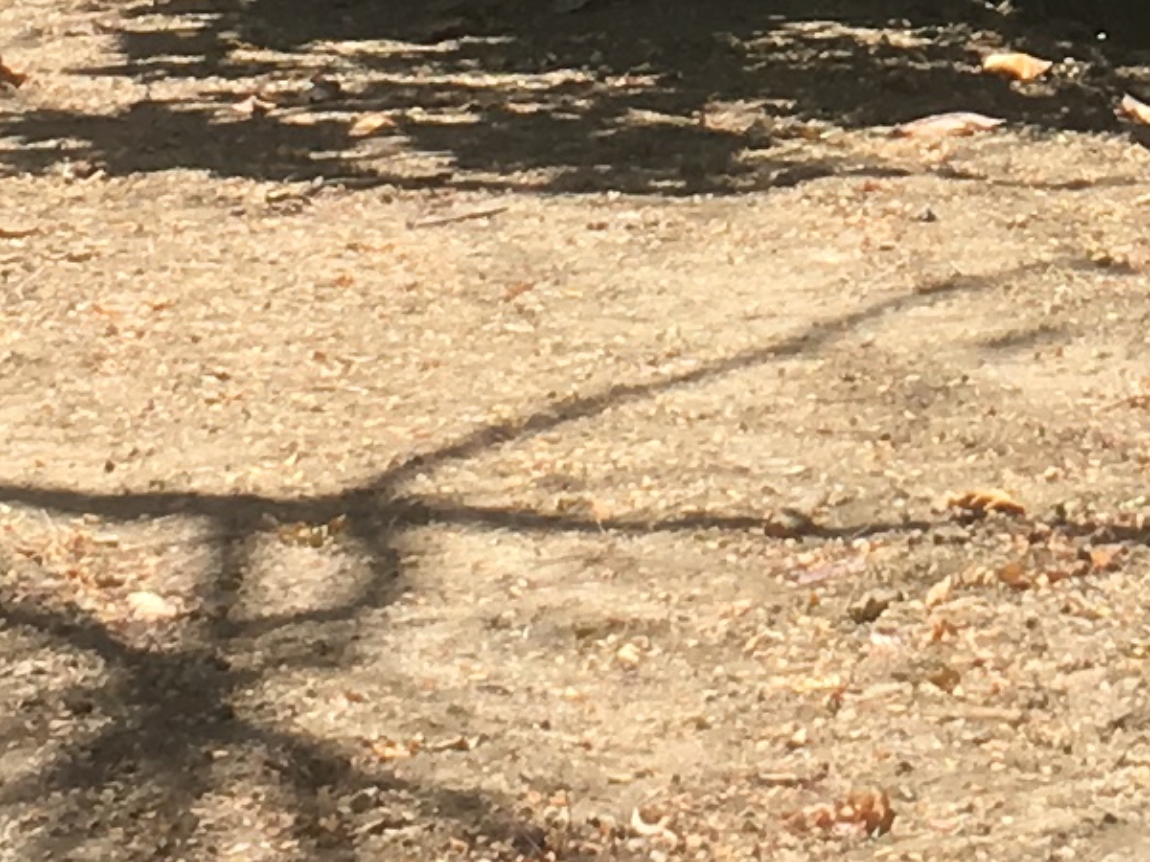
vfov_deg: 7.3
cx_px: 1098
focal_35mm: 195
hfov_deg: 10.1
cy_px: -935
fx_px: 6478
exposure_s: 1/725
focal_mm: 4.15
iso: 25
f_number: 2.2
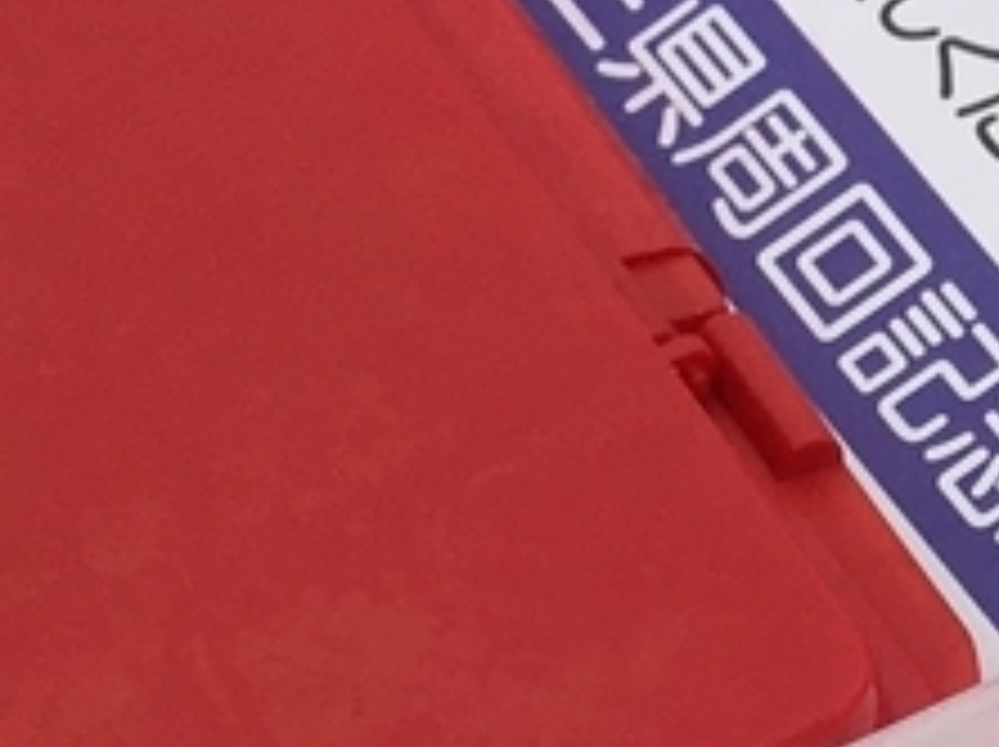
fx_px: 4526
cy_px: 1971
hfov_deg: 11.8
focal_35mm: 157
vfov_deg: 8.4
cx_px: 1683
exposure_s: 1/1202
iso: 25
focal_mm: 4.15
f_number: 2.2
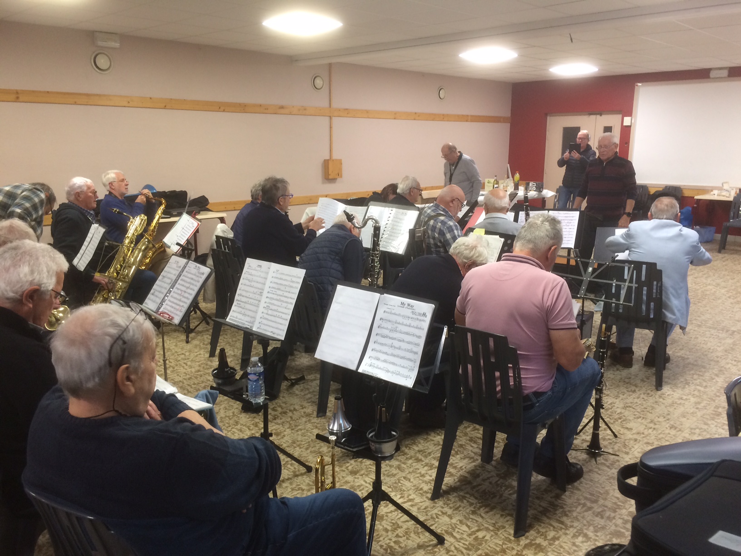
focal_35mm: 29
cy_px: 278
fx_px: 621
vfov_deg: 48.2
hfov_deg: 61.7
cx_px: 370
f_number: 2.2
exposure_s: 1/33
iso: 125
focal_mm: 4.15
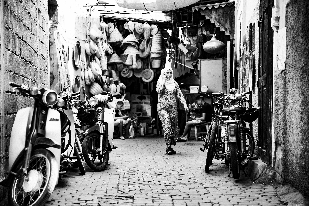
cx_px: 153
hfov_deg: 25.7
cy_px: 102
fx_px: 678
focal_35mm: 79
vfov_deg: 17.3
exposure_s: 1/500
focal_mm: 78
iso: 800
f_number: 4
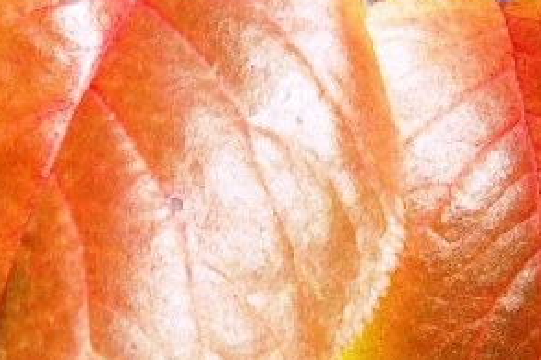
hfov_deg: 15.5
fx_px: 1982
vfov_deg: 10.4
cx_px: 260
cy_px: 169
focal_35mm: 132
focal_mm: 7.3
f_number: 7
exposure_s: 1/200
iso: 80
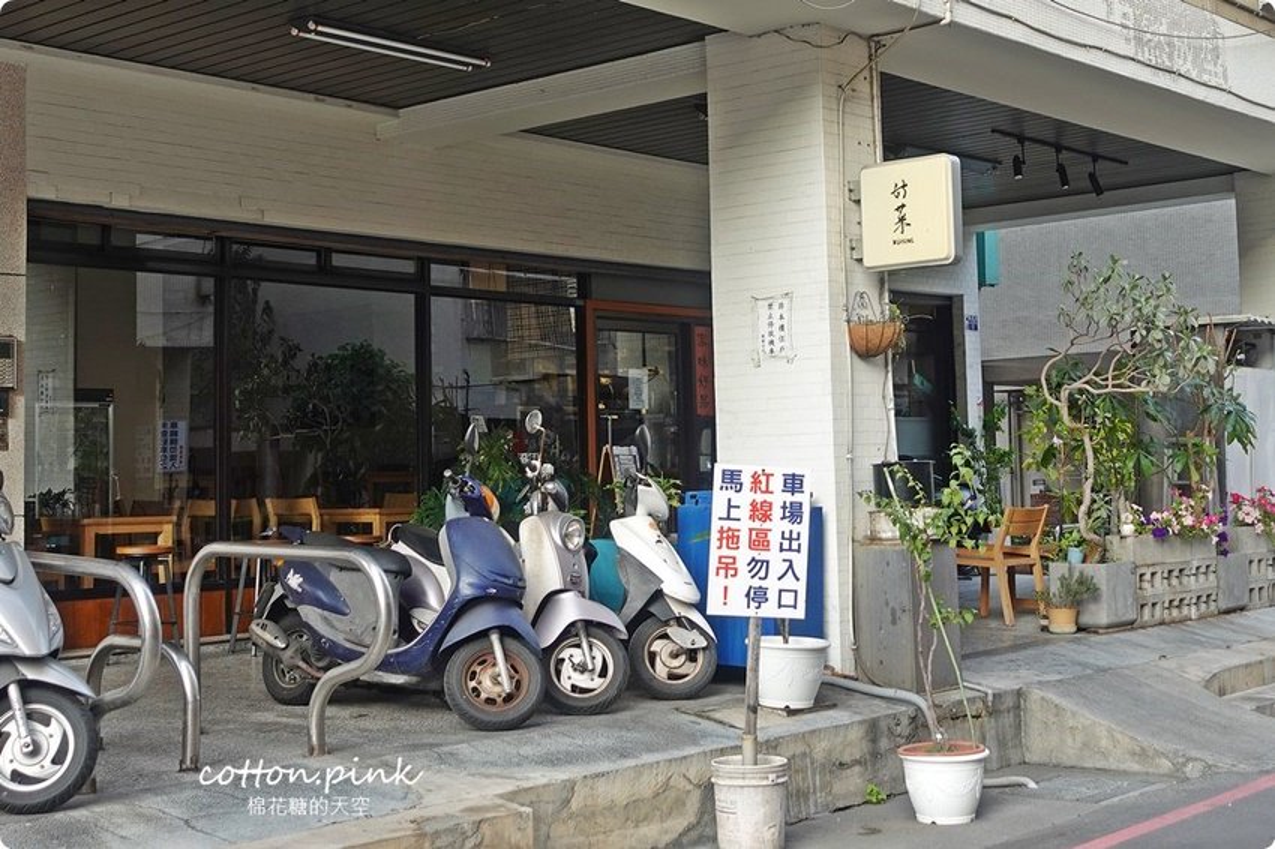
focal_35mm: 40
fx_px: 1416
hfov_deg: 48.5
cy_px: 424
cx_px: 638
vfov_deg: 33.4
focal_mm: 14.5
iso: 125
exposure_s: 1/80
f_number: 2.8
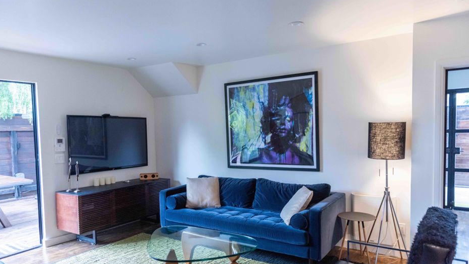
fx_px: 323
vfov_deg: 44.2
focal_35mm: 26
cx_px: 230
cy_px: 152
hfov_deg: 71.9
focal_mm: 24
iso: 800
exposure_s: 1/125
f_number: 2.8
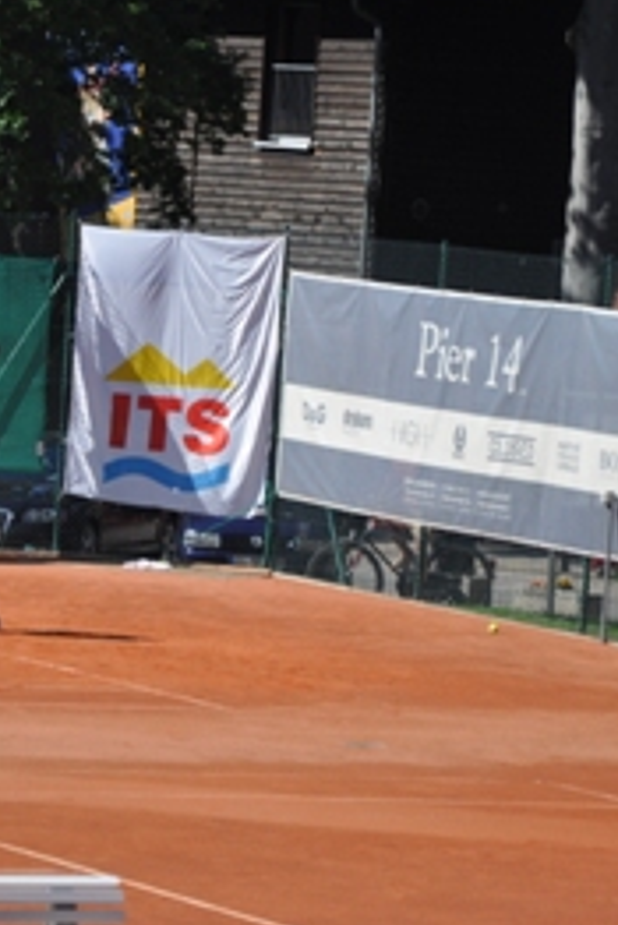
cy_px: 427
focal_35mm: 269
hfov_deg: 5.1
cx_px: 152
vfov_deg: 7.7
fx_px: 6913
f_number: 5.6
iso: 400
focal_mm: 105
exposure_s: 1/1600
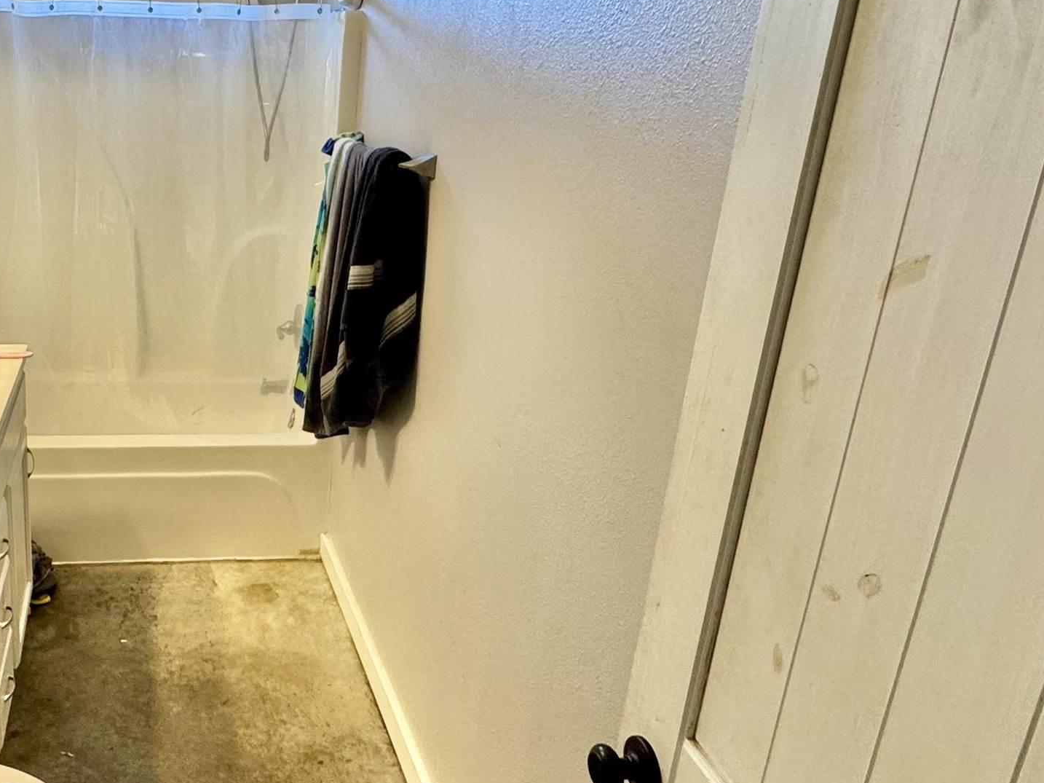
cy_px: 339
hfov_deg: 55.8
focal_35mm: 30
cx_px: 211
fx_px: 905
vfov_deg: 46.7
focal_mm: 2.22
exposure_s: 1/60
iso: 200
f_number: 2.2
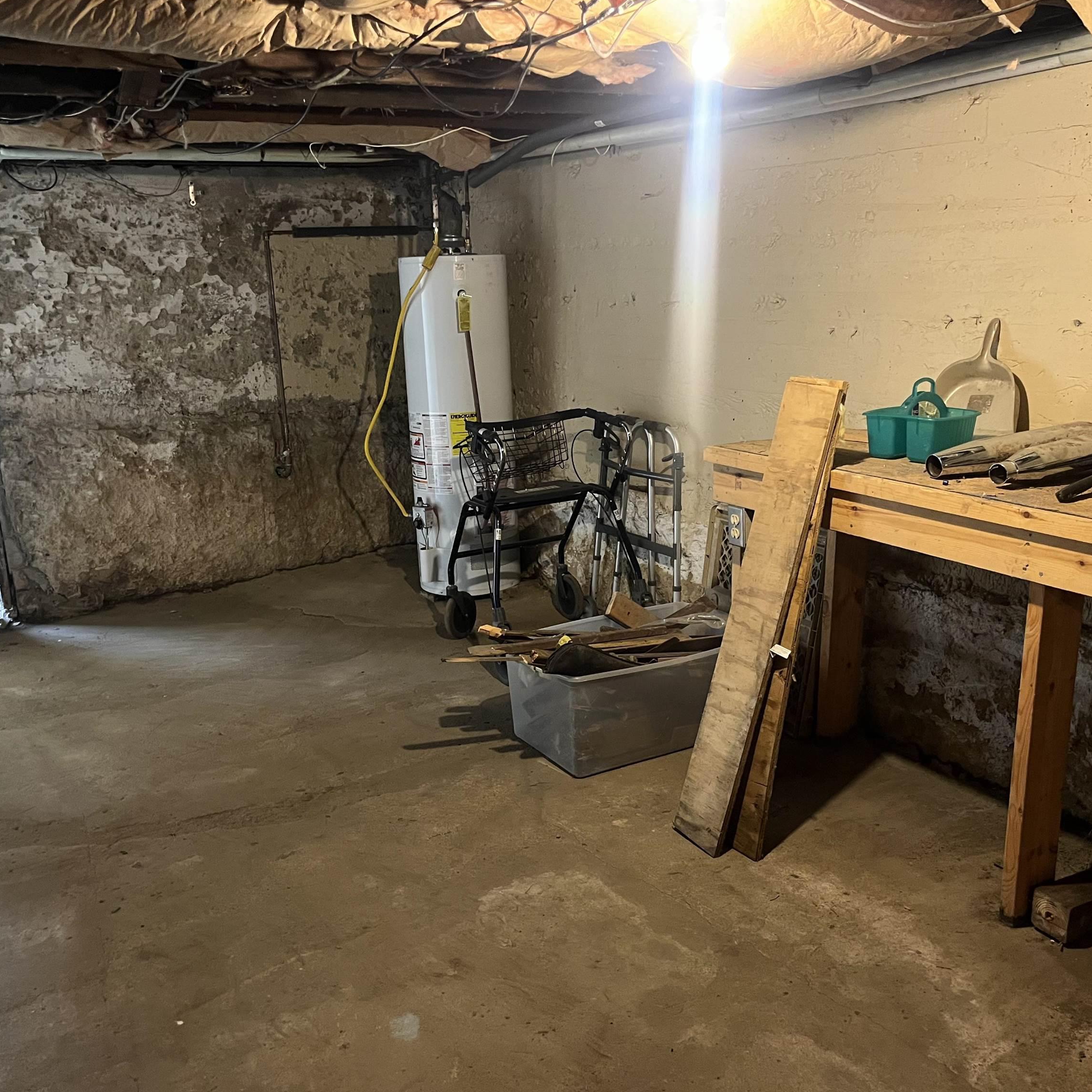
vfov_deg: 52.5
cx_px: 551
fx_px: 1106
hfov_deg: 52.5
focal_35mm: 31
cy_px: 548
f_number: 1.6
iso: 640
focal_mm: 5.1
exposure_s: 1/30
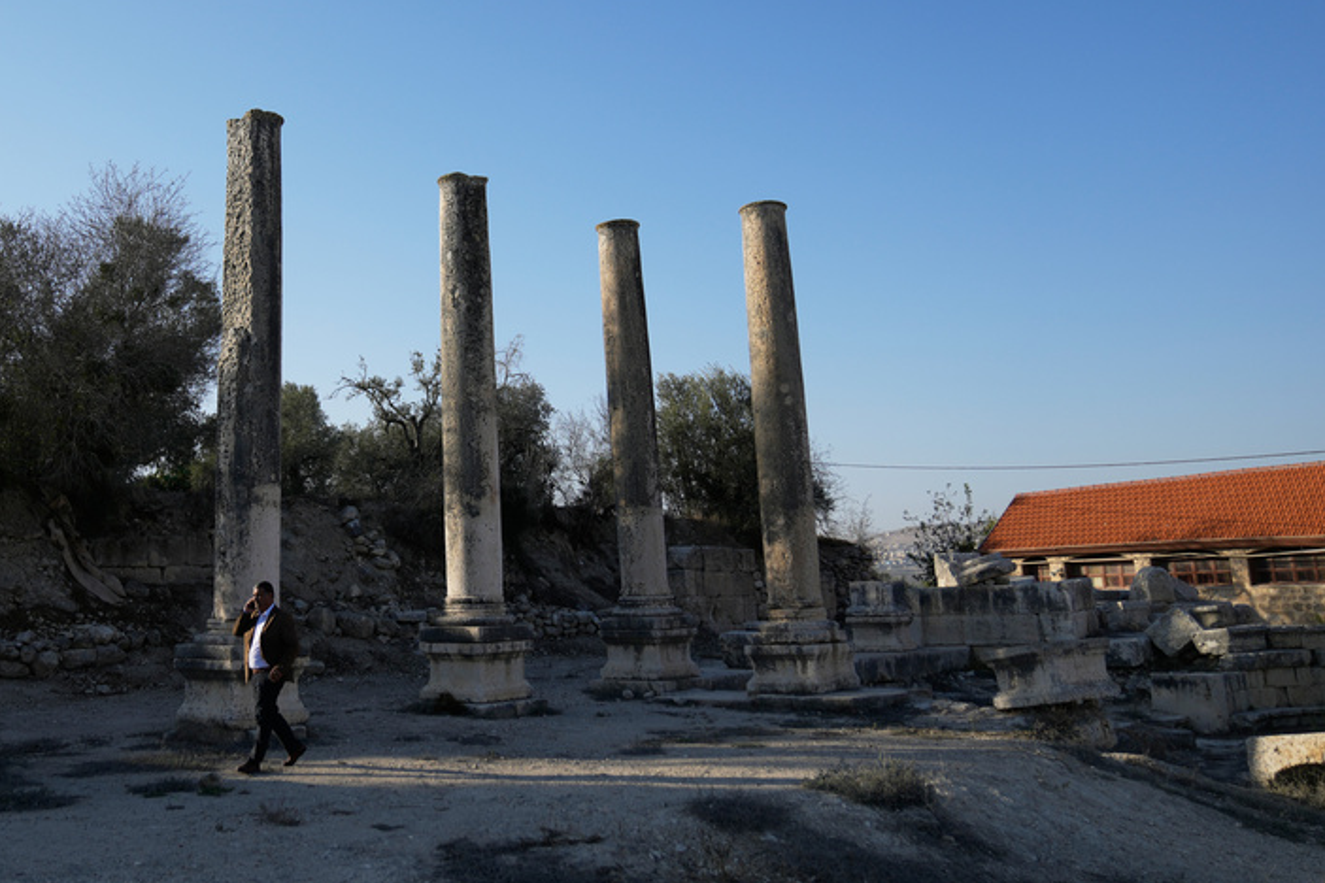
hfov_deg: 53.3
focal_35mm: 35
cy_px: 303
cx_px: 434
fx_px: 1288
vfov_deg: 37.5
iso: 100
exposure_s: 1/2500
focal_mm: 24
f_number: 2.8
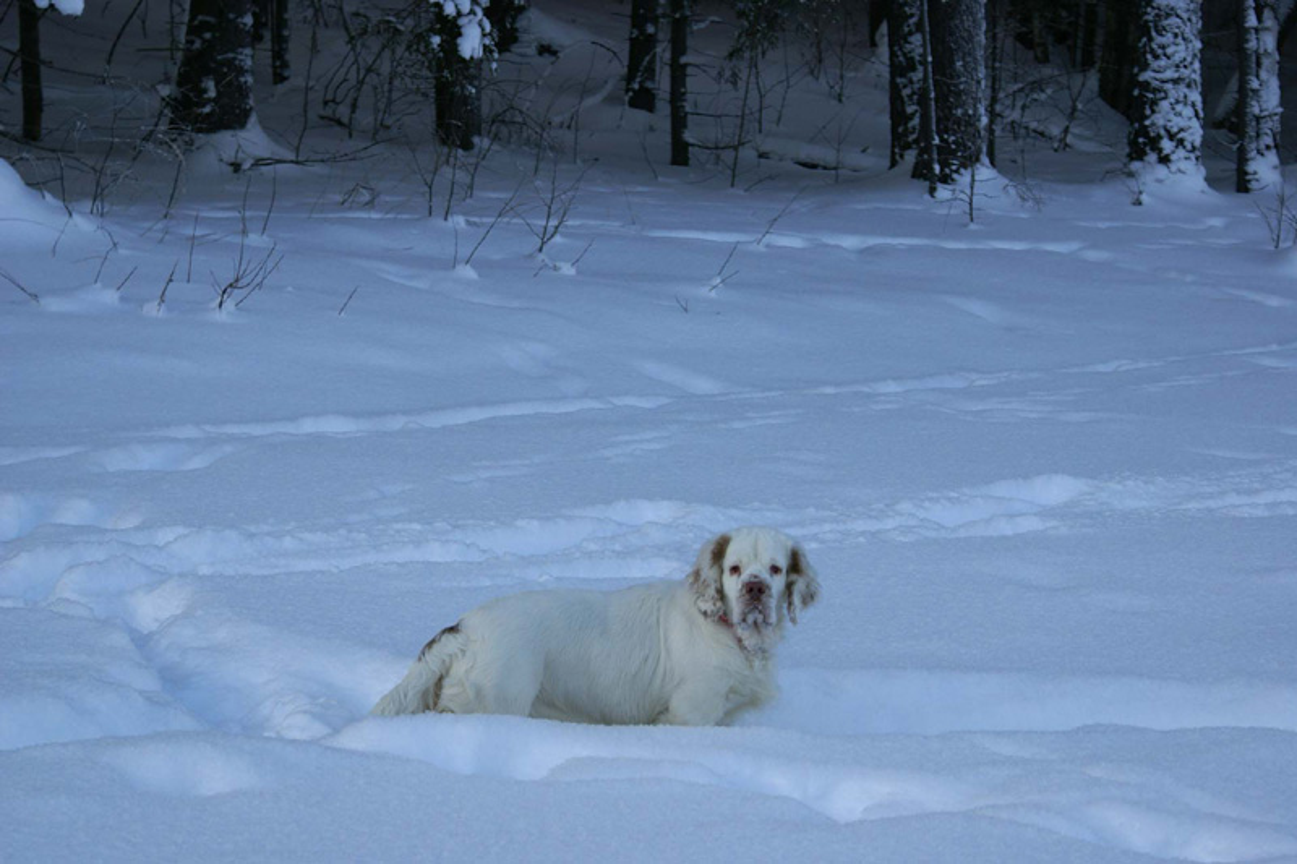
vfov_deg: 13.0
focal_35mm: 105
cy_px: 432
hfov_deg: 19.5
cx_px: 648
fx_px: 3782
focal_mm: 70
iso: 100
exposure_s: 1/160
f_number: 6.3
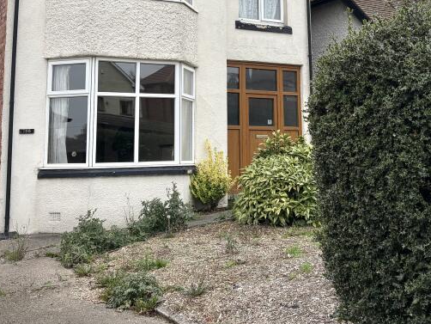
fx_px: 660
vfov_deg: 26.5
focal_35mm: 53
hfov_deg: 36.1
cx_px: 252
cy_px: 26
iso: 50
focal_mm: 5.96
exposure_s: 1/731
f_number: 1.6
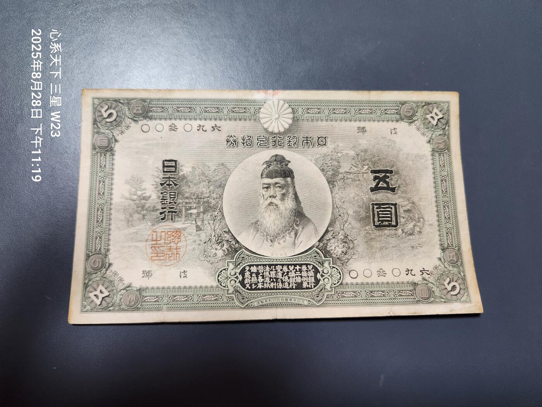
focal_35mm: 23
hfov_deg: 73.9
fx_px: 360
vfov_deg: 58.9
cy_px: 204
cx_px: 271
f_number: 1.8
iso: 640
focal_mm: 5.4
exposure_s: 1/101
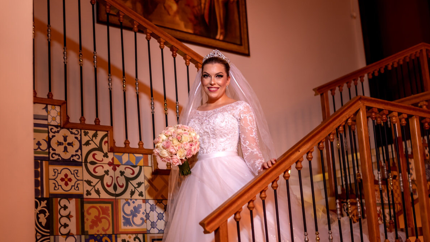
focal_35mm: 53
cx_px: 214
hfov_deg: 39.2
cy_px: 144
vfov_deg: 22.6
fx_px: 604
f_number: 1.8
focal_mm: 50
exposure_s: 1/125
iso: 320
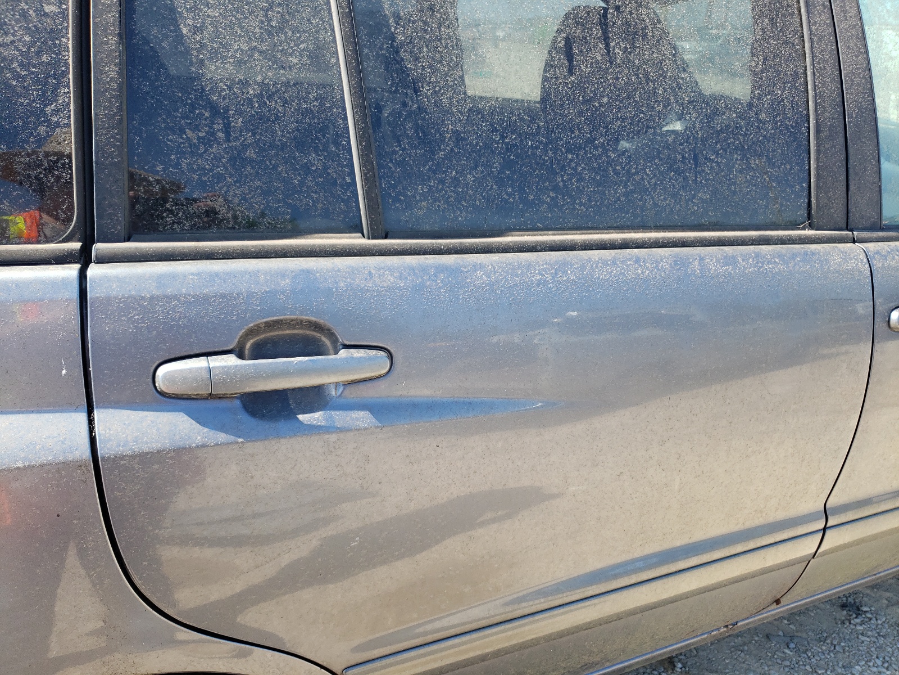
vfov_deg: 53.1
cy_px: 338
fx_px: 675
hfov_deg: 67.3
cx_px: 450
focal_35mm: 26
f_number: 1.5
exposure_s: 1/500
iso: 50
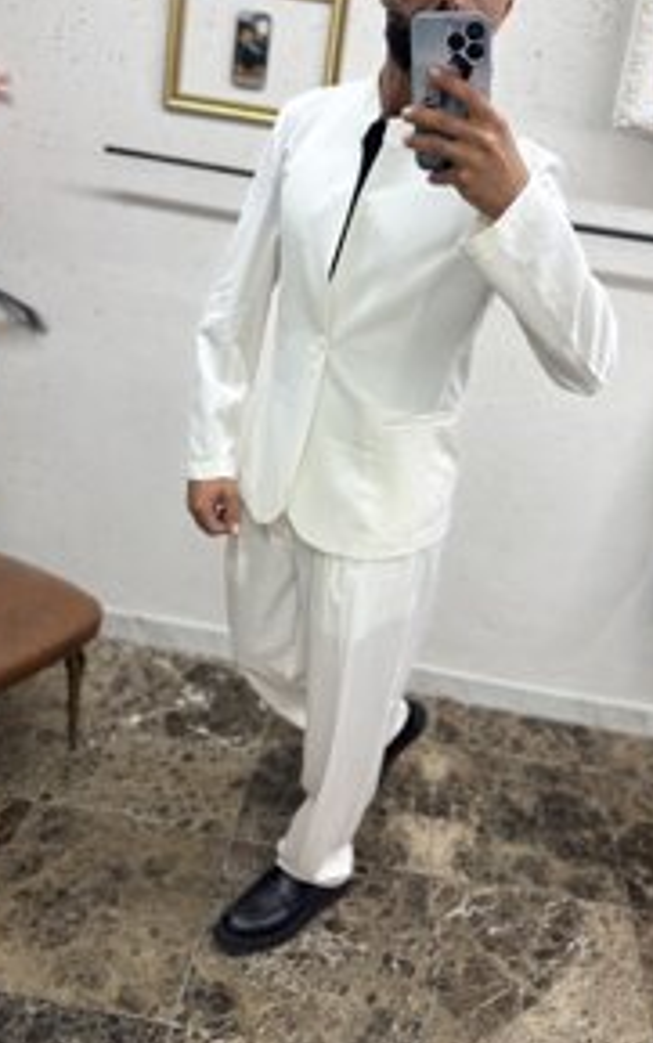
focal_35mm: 32
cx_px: 384
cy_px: 401
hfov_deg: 39.4
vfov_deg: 59.0
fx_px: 910
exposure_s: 1/100
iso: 64
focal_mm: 6.76
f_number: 1.78
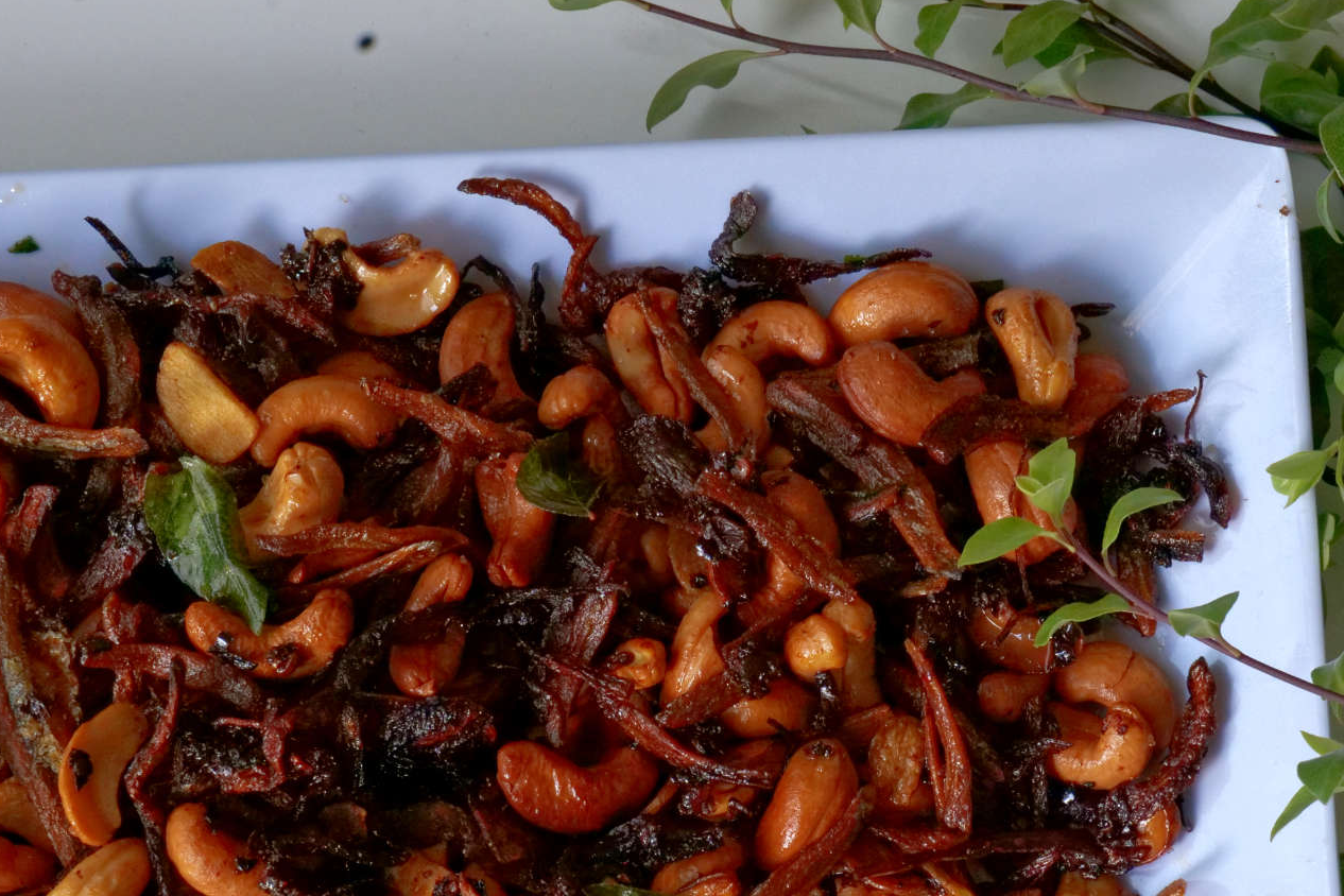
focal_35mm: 91
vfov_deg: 15.0
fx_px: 3397
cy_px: 641
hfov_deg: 22.3
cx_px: 877
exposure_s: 1/40
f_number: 20
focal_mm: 60
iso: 4000
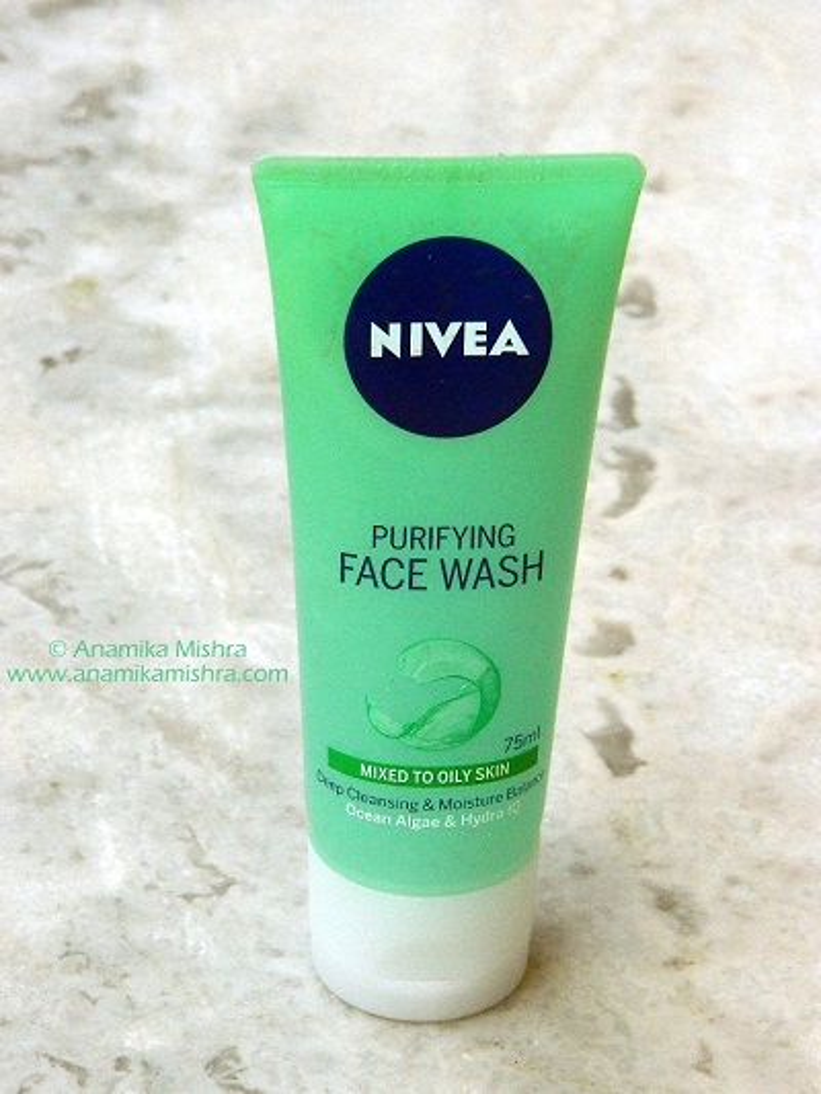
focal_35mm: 177
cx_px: 410
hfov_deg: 8.4
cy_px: 547
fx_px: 5595
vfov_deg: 11.2
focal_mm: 31.8
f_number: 5.1
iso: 400
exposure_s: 1/250
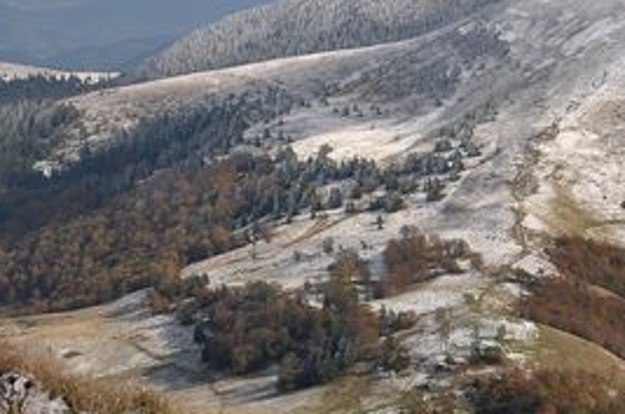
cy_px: 166
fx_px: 2132
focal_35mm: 123
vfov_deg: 11.1
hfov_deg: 16.3
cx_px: 647
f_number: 9
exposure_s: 1/250
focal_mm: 34
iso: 200
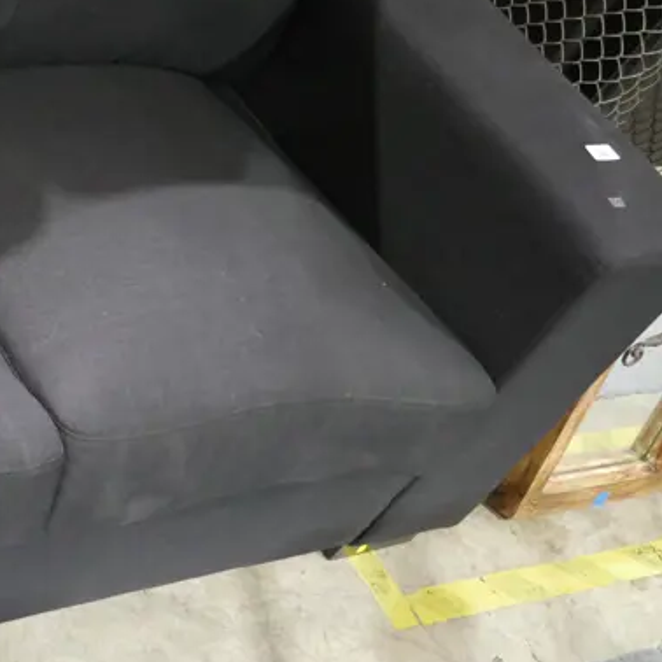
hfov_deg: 22.6
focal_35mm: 67
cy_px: 150
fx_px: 1450
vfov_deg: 25.4
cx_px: -233
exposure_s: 1/60
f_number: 3.5
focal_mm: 14
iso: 1600
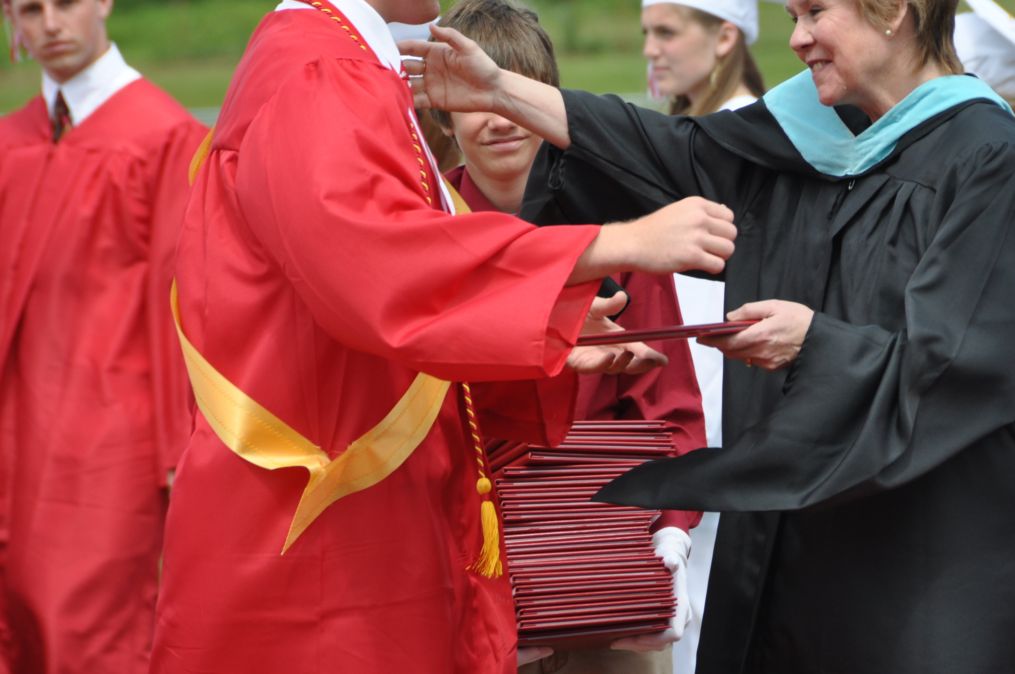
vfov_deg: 3.2
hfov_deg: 4.7
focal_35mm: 435
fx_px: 12250
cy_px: 187
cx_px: 618
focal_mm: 200
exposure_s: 1/1000
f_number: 5.6
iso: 320
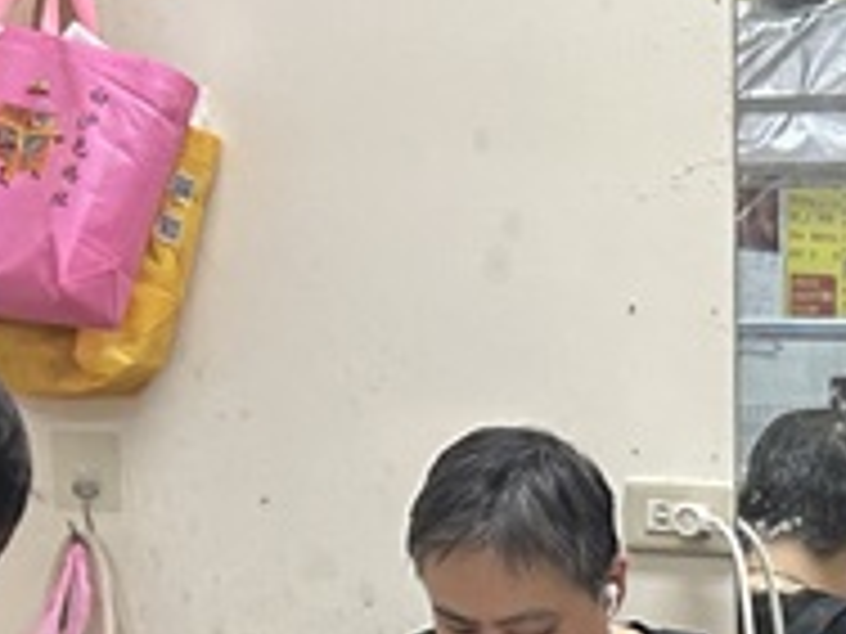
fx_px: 3373
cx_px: 850
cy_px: 958
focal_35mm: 138
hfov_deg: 14.1
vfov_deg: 10.4
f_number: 1.5
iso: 100
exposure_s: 1/60
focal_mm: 5.7
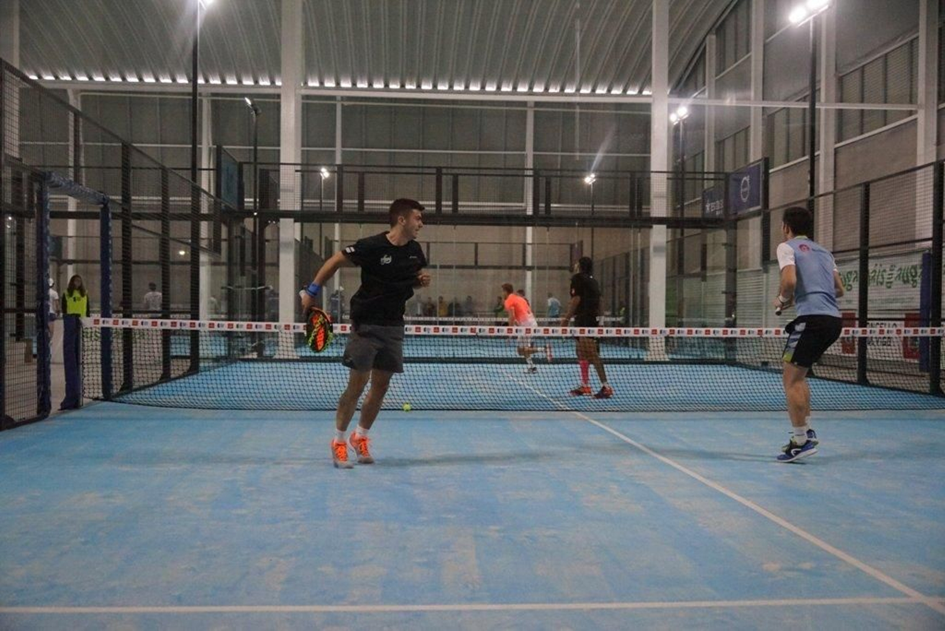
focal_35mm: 39
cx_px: 472
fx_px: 1024
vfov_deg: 34.3
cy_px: 316
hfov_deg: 49.5
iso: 4000
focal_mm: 26
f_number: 2.8
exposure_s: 1/800
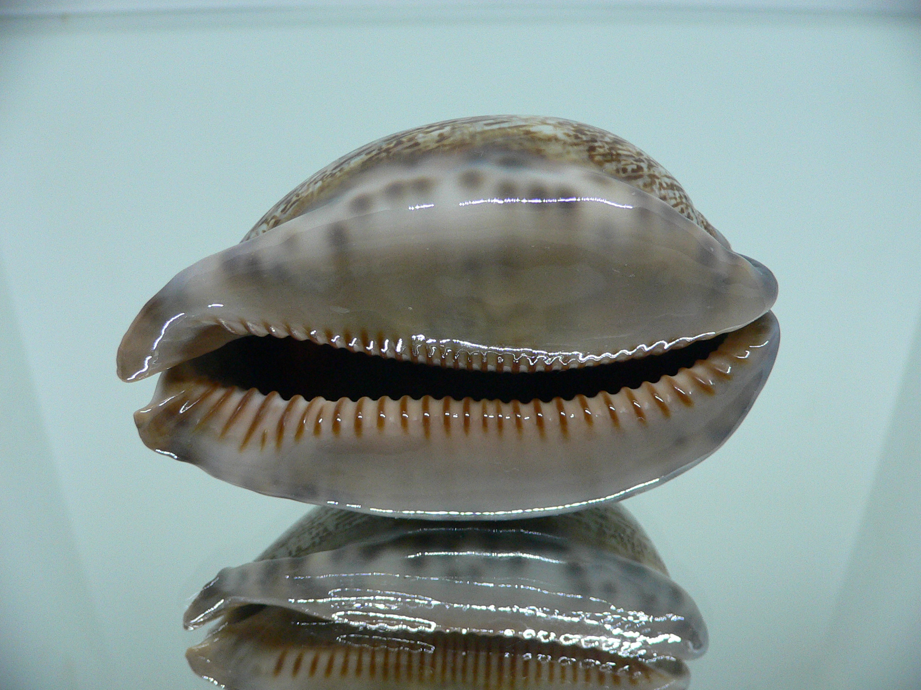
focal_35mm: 35
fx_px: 931
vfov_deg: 40.7
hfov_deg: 52.6
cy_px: 345
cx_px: 460
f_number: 2.8
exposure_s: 1/60
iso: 200
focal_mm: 4.6
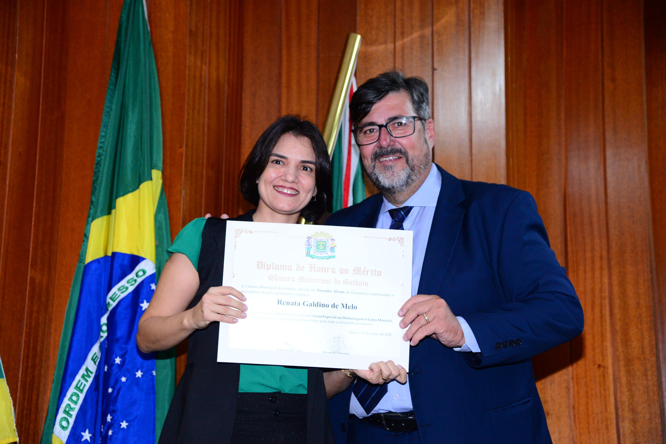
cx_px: 333
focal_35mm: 65
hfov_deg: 30.9
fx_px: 1203
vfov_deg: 20.9
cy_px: 222
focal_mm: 65
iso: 2500
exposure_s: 1/125
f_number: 4.5
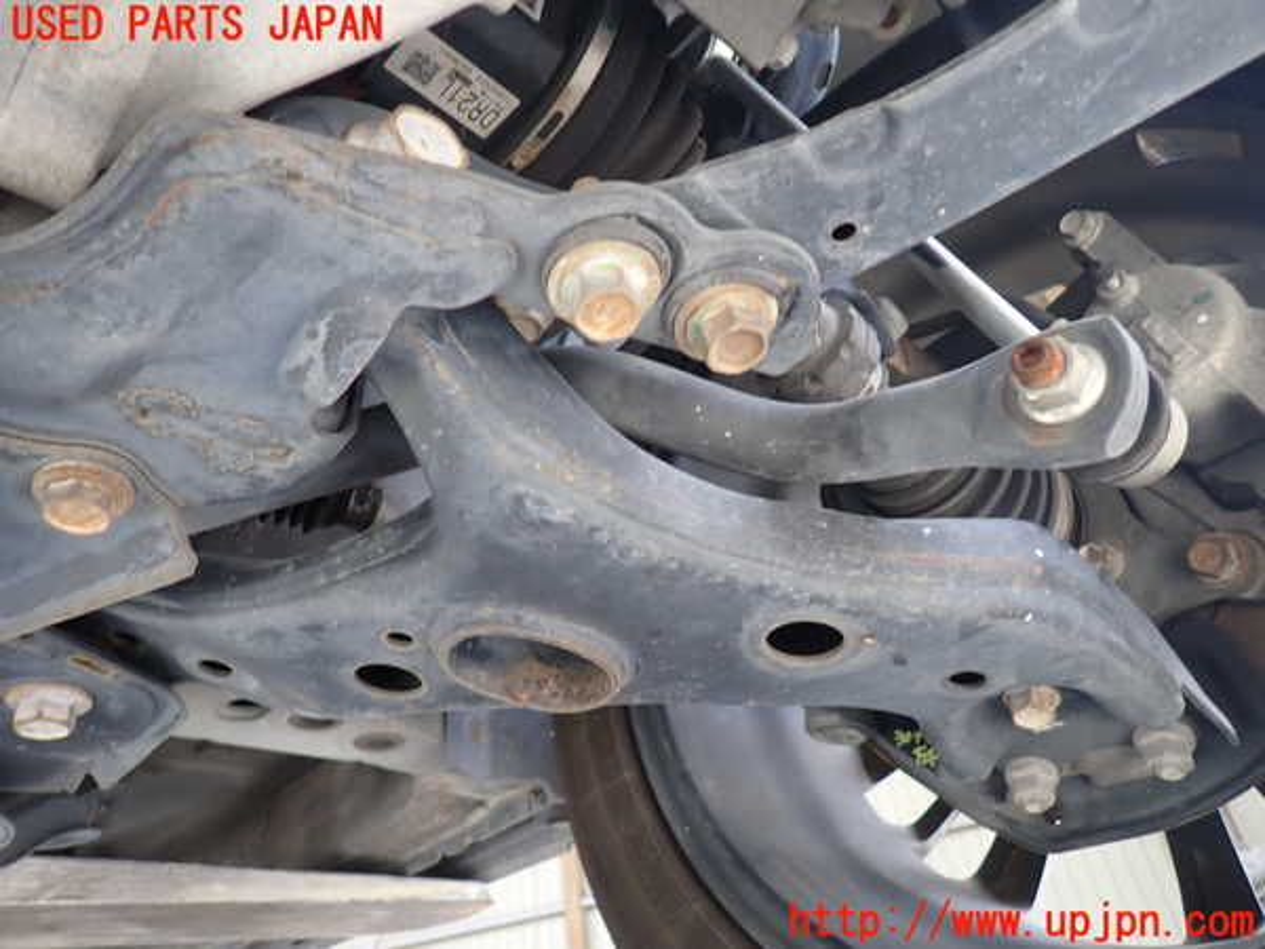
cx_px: 632
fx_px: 914
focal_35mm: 25
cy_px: 474
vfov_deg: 54.9
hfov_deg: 69.4
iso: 100
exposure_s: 1/60
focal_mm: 4.5
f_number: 2
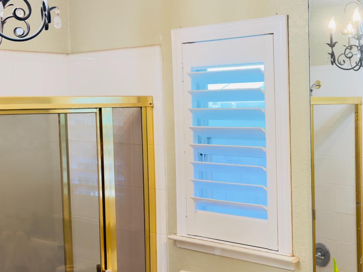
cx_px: 301
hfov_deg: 33.2
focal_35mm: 56
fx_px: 587
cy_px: 135
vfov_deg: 26.1
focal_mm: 6.76
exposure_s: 1/120
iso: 320
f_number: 1.78
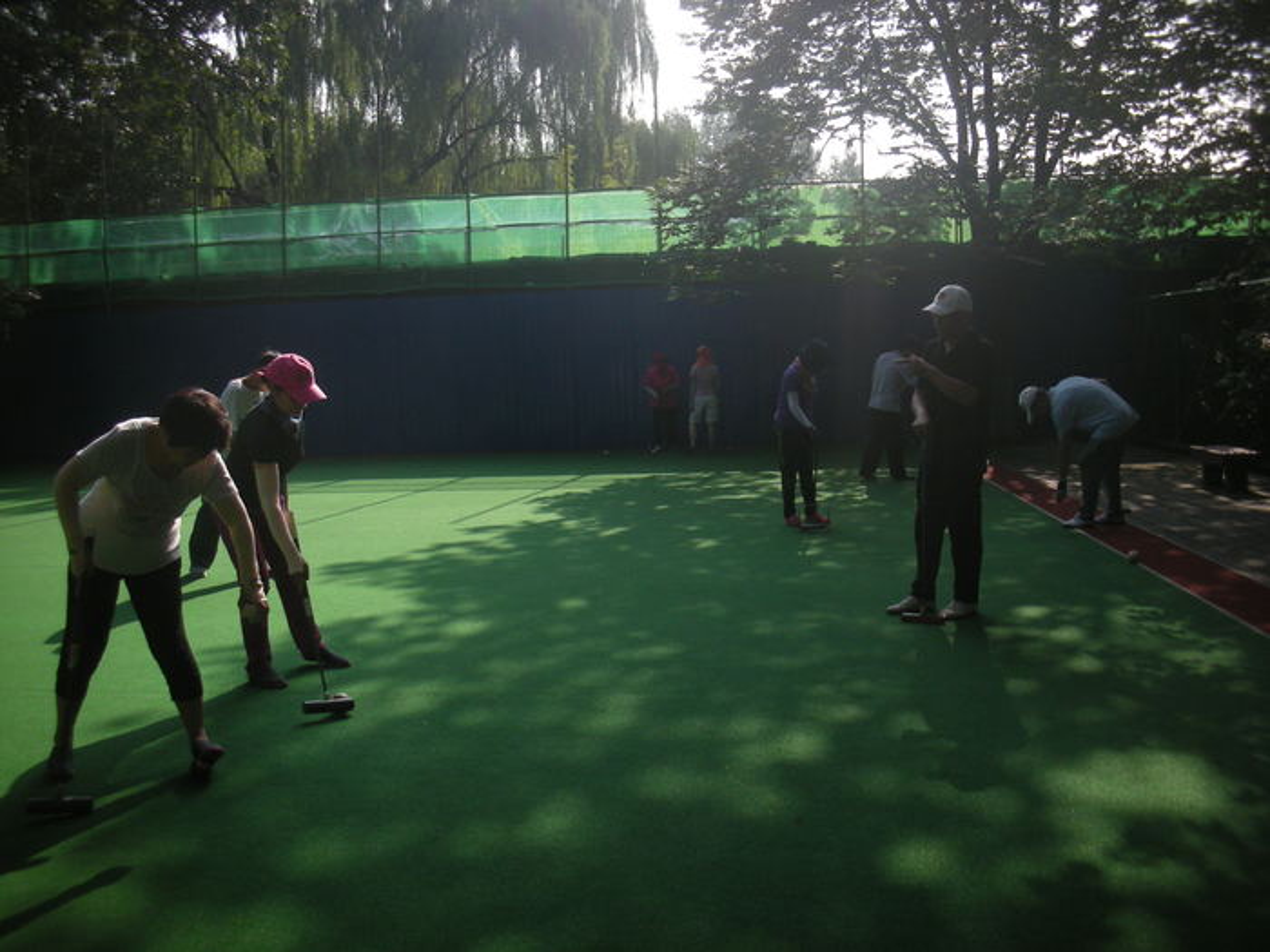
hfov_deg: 52.6
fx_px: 1284
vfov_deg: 40.7
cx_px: 635
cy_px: 476
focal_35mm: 35
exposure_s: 1/432
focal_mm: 5.8
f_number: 2.8
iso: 50
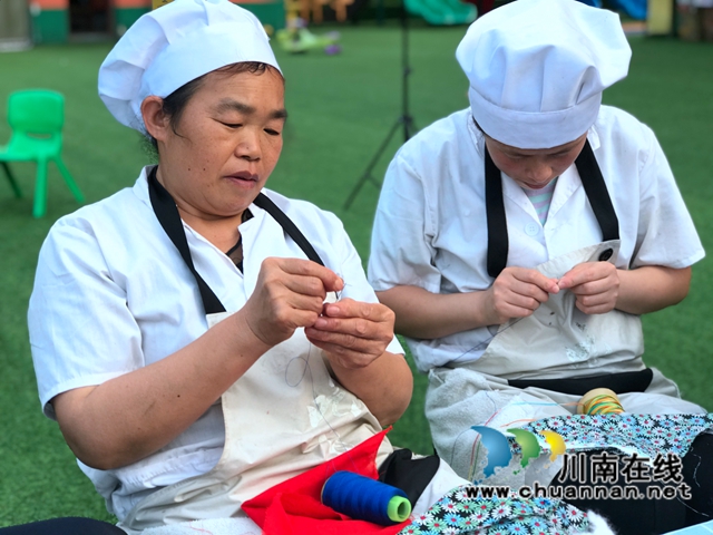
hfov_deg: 33.8
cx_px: 356
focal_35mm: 57
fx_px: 1174
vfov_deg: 25.7
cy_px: 268
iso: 20
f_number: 2.8
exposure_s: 1/119
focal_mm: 6.6
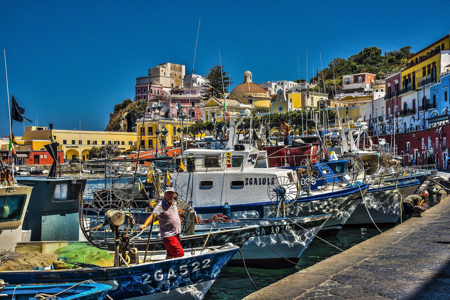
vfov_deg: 27.0
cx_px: 225
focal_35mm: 50
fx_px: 625
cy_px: 150
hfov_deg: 39.6
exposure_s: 1/250
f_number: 16
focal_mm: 50
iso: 200
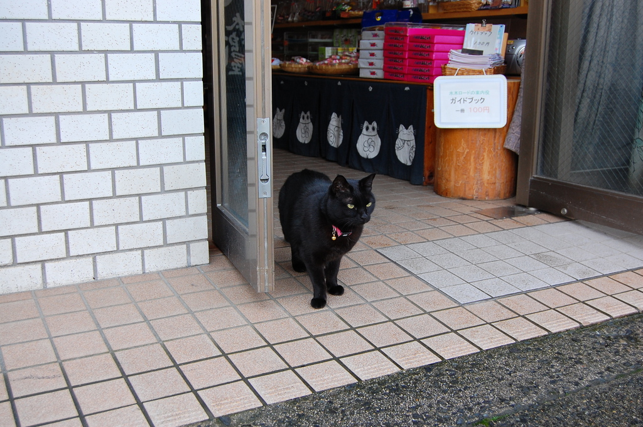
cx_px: 322
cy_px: 214
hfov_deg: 49.6
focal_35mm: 39
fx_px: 696
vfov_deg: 34.1
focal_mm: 26
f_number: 5.6
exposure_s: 1/200
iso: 400
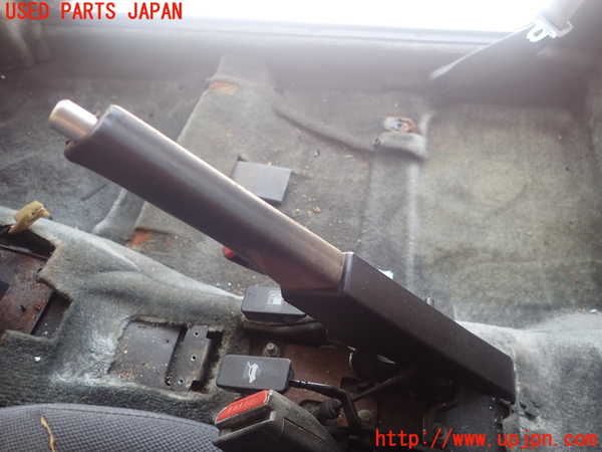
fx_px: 435
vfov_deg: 54.9
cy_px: 226
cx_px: 301
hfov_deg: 69.4
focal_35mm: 25
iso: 200
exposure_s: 1/50
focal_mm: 4.5
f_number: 2
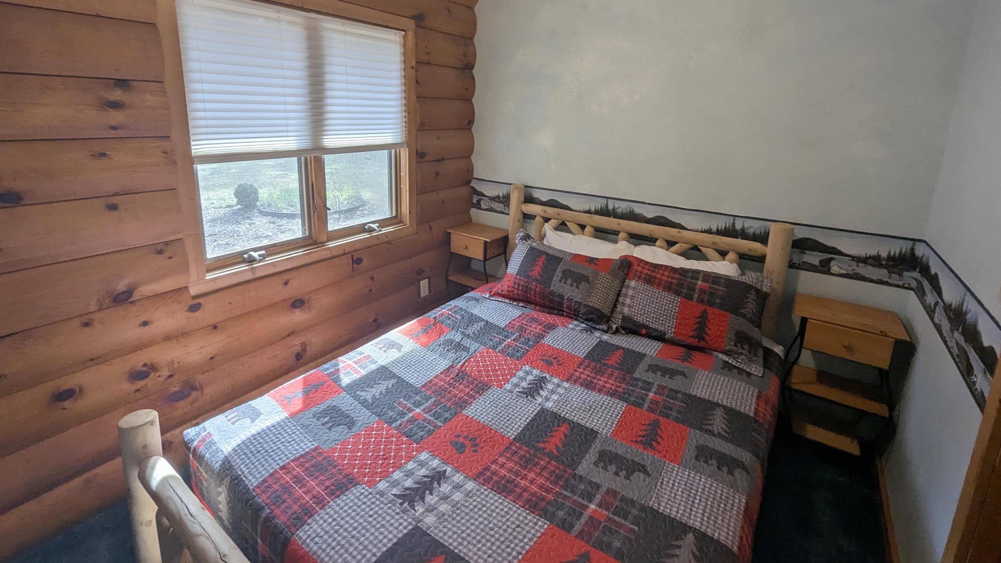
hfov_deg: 103.0
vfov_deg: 69.0
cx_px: 488
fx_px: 398
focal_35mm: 15
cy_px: 198
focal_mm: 1.95
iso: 69
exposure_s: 1/120
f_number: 2.2
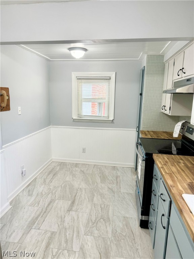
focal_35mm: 24
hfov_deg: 56.8
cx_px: 97
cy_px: 130
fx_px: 179
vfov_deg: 71.6
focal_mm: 6.76
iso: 160
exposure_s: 1/120
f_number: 1.78
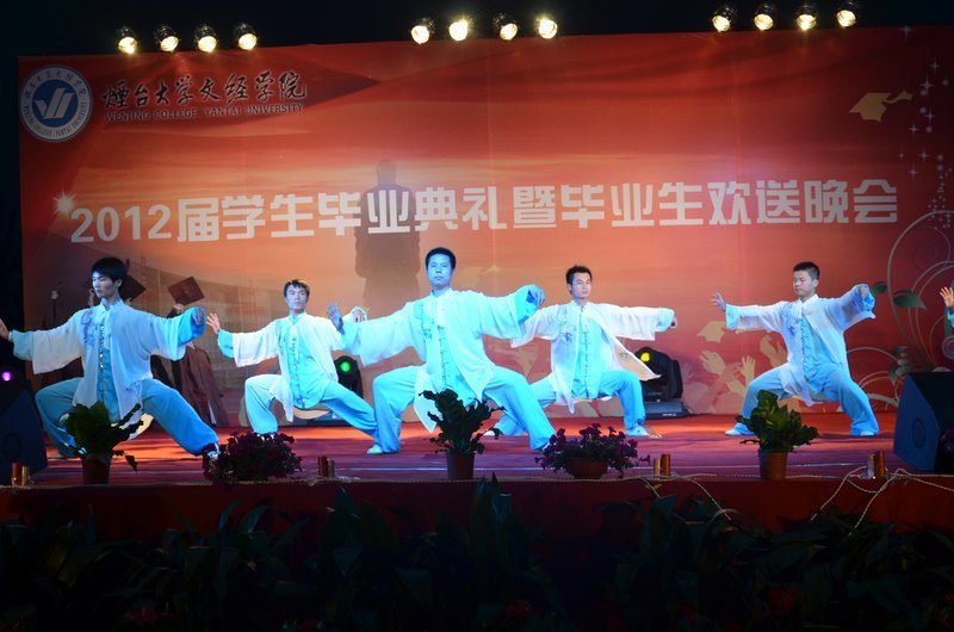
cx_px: 477
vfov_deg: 25.6
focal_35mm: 52
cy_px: 316
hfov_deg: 37.9
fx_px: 1388
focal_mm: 35
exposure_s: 1/100
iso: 400
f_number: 5
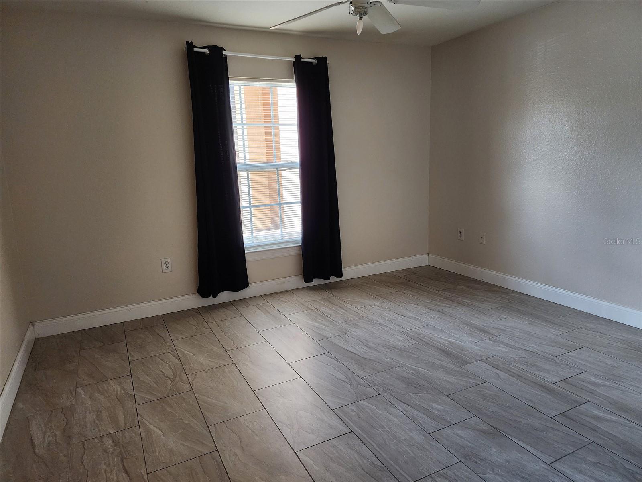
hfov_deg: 73.9
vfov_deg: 58.9
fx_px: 427
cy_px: 241
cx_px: 321
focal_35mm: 23
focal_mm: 6.4
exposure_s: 1/120
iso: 250
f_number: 1.8
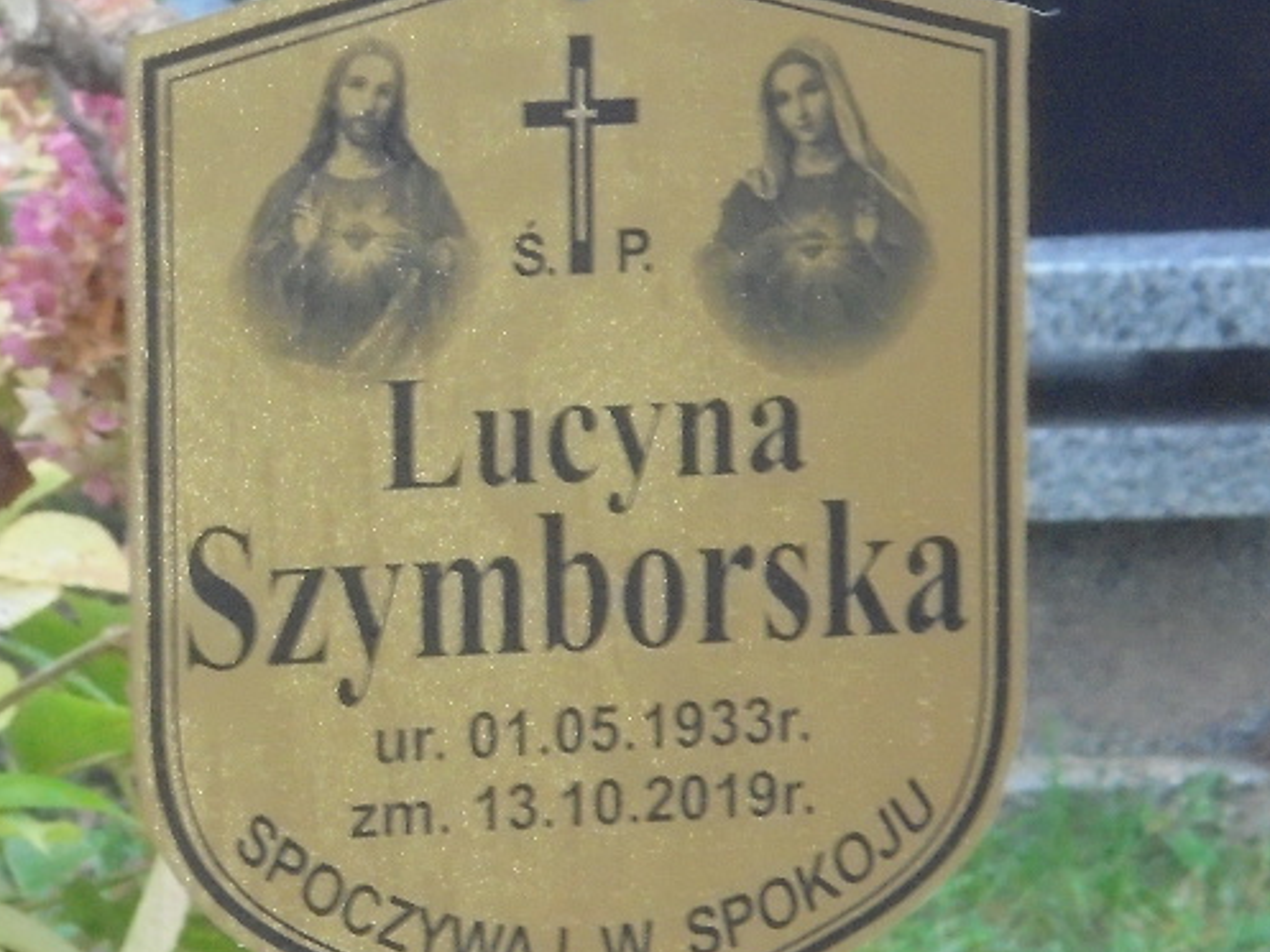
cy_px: 477
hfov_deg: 9.8
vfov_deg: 7.4
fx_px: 7376
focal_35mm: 201
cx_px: 613
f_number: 6.5
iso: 400
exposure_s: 1/60
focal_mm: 27.6
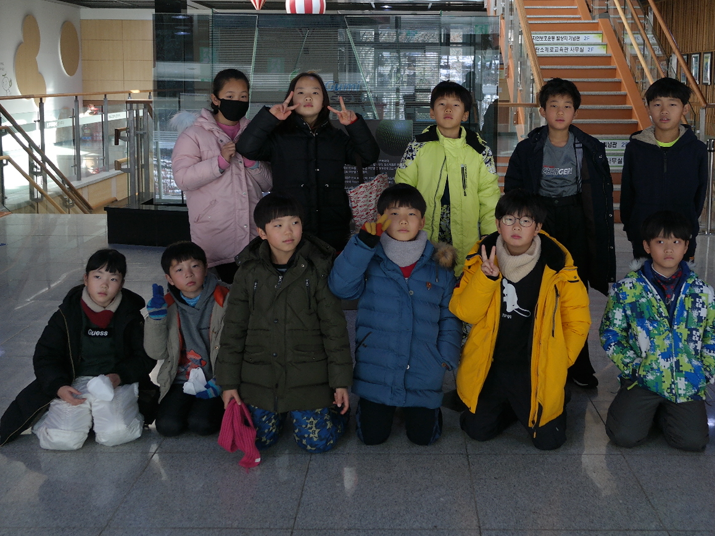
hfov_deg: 43.7
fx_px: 888
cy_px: 189
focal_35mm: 43
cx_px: 419
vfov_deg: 33.4
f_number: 3.5
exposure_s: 1/60
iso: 200
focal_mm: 20
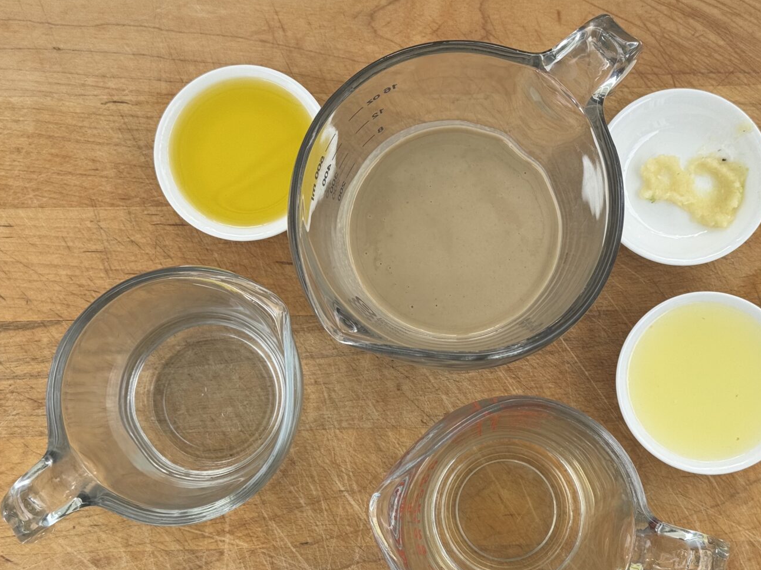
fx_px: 1275
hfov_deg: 33.2
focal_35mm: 58
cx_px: 435
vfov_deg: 25.2
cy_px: 318
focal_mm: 6.76
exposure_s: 1/854
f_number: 1.78
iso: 64
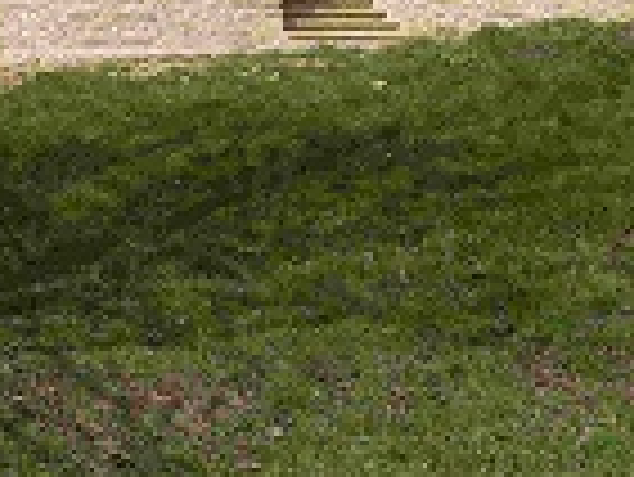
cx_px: 515
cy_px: -72
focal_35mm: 181
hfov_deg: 10.9
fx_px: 3318
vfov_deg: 8.1
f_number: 5.6
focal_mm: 12.1
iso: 100
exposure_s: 1/500
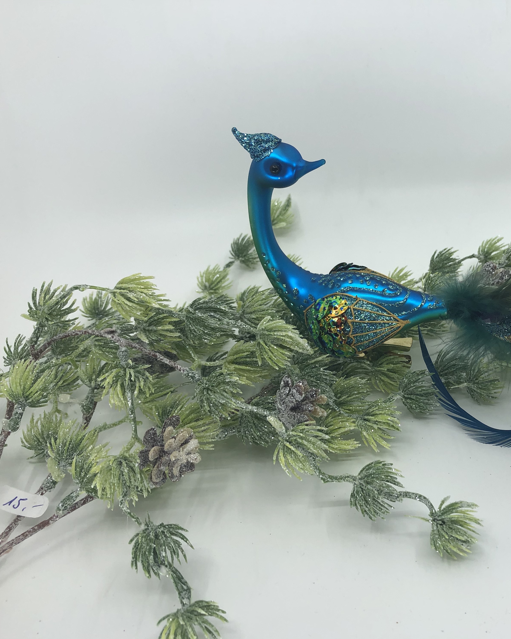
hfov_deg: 39.0
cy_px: 324
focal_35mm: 37
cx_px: 389
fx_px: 699
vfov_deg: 49.1
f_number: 1.8
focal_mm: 3.99
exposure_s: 1/484
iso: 20
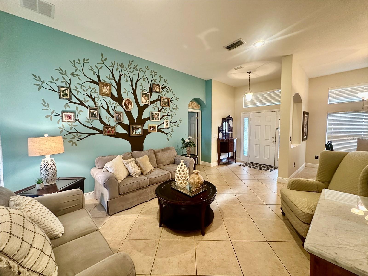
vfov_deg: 85.7
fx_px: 149
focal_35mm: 14
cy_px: 138
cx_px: 184
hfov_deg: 102.1
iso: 500
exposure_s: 1/60
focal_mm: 2.22
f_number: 2.2
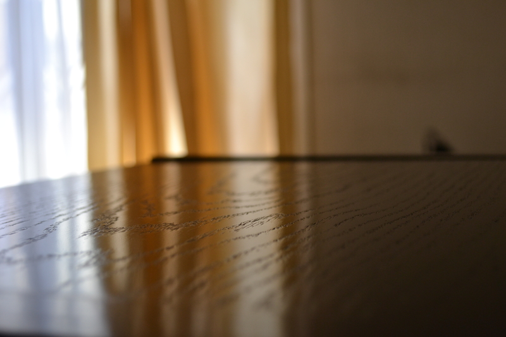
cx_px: 253
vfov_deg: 25.7
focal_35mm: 52
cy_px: 168
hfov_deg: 37.9
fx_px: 738
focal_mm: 35
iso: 400
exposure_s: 1/100
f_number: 5
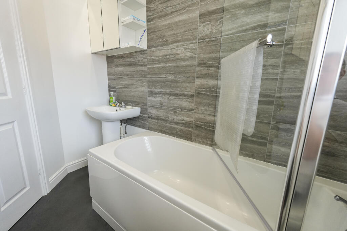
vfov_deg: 77.3
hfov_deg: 100.4
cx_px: 174
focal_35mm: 15
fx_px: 145
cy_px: 116
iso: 640
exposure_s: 1/160
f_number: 4
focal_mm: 10
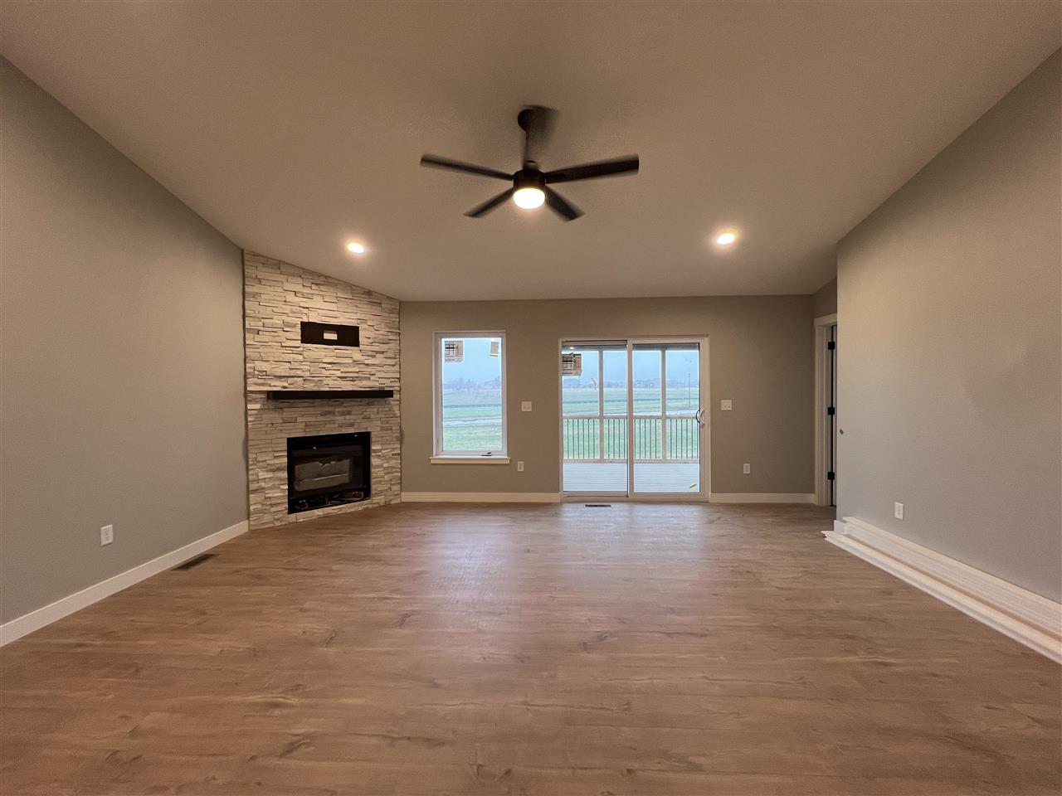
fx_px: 399
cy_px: 398
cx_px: 531
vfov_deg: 89.9
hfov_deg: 106.2
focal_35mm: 13
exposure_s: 1/120
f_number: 1.8
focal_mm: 1.57
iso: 100
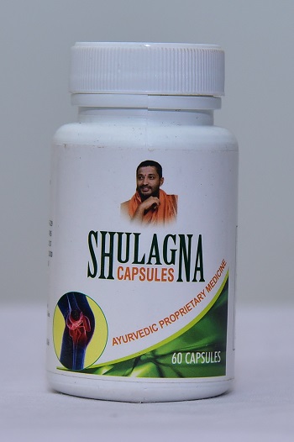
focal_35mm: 98
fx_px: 1202
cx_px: 147
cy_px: 221
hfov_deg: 13.9
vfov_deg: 20.8
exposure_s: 1/160
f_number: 5
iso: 1250
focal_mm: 98
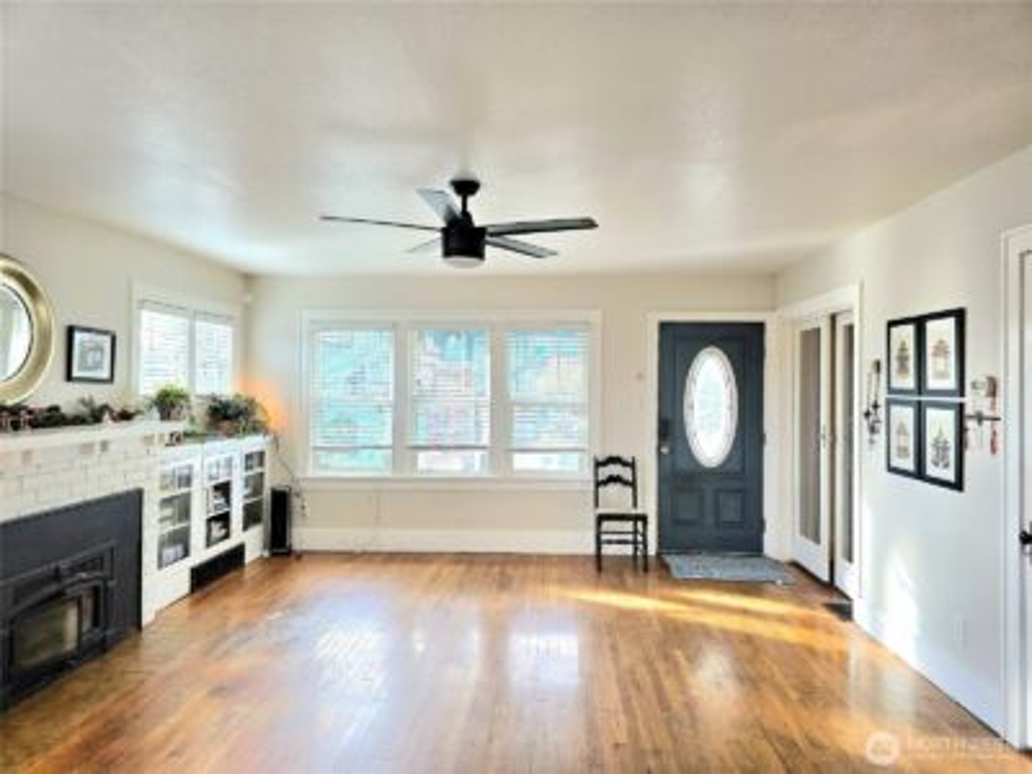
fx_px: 686
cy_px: 387
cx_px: 516
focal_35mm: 23
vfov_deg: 58.9
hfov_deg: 73.9
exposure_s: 1/120
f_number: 1.7
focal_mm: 6.3
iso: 50
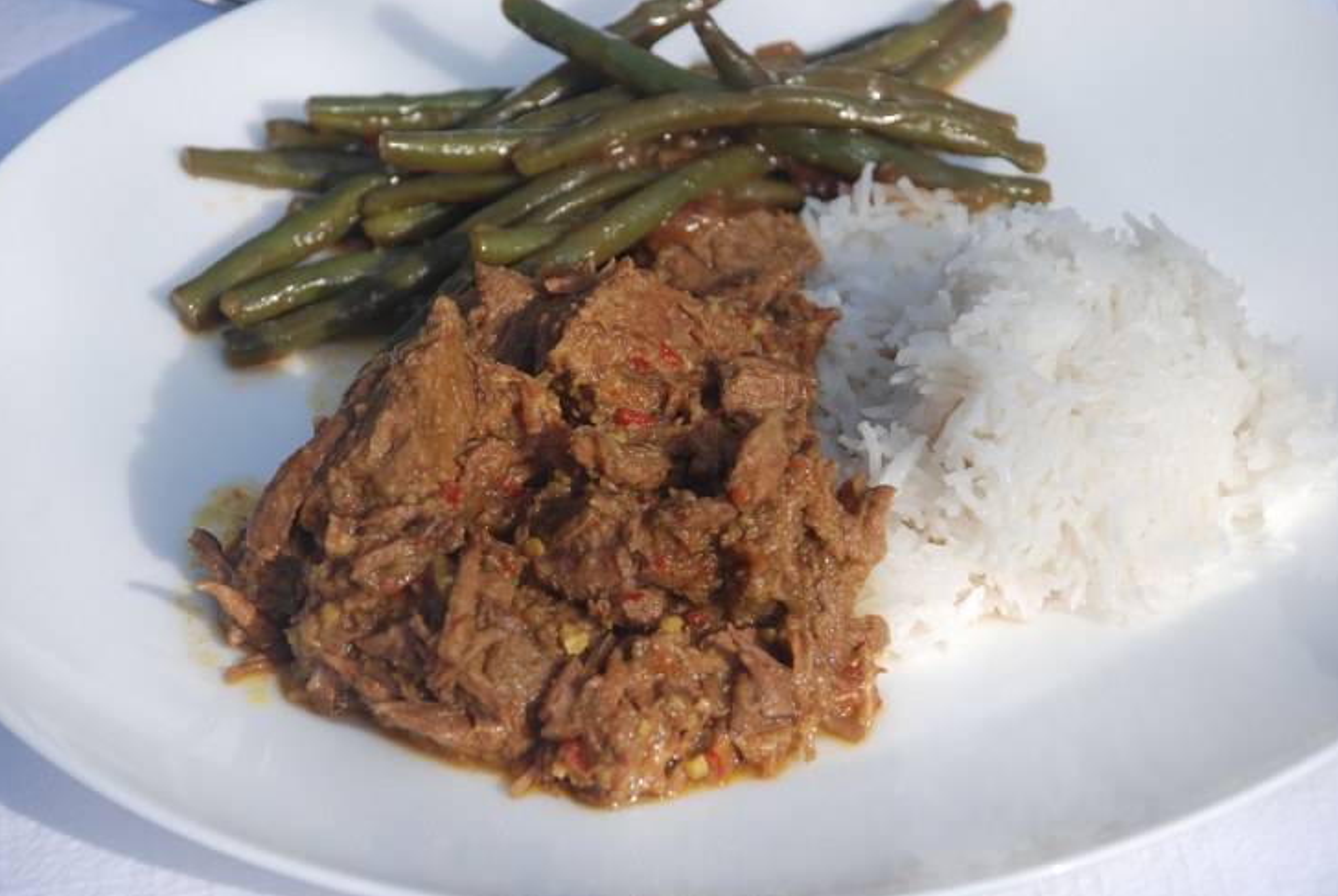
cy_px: 460
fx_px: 7369
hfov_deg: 10.4
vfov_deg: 7.0
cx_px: 688
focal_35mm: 198
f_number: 6.3
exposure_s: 1/640
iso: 160
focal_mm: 120
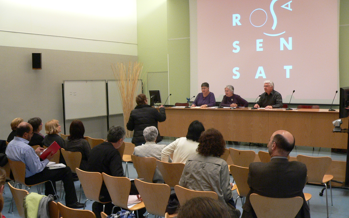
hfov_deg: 50.4
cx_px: 173
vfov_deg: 32.7
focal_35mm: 39
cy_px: 133
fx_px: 371
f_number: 2.8
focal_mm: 6
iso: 200
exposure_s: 1/13
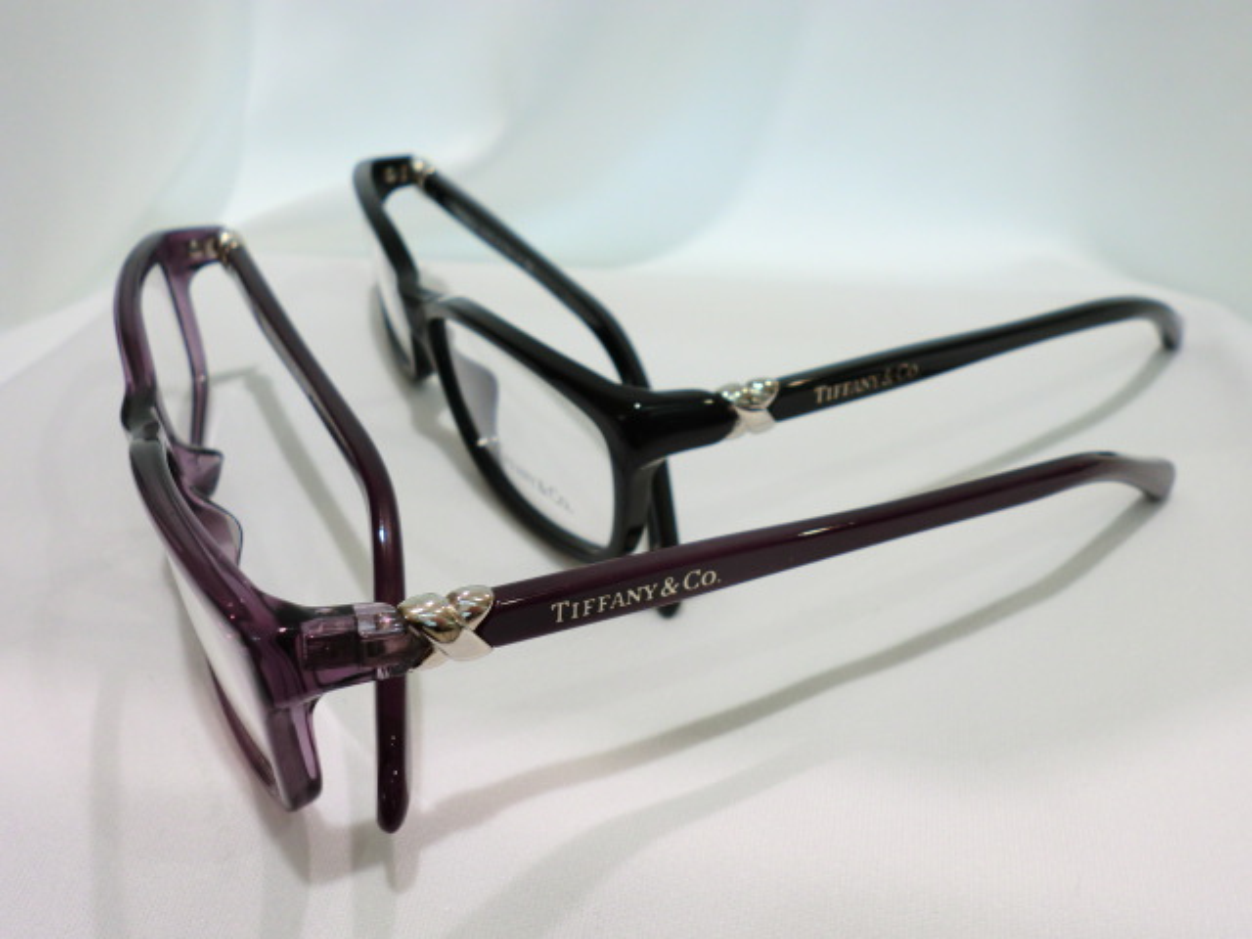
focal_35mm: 32
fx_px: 1157
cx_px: 626
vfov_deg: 44.2
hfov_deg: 56.8
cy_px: 470
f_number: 3.5
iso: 100
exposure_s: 1/60
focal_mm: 5.8
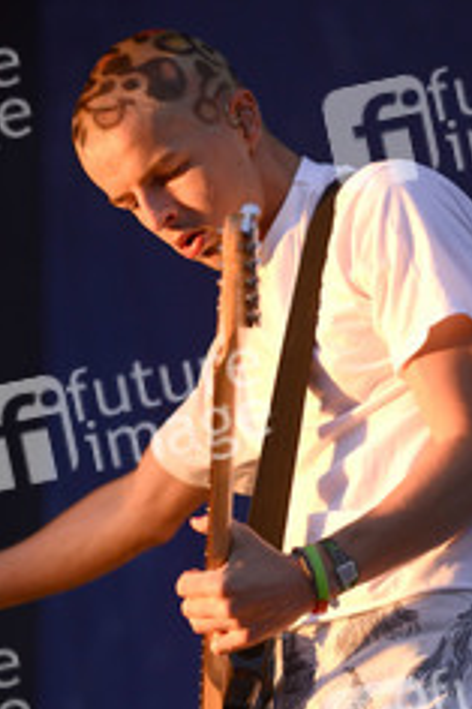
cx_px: 204
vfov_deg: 9.7
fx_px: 4175
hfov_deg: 6.5
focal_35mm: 212
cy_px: 571
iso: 1600
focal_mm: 125
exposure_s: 1/250
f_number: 2.8
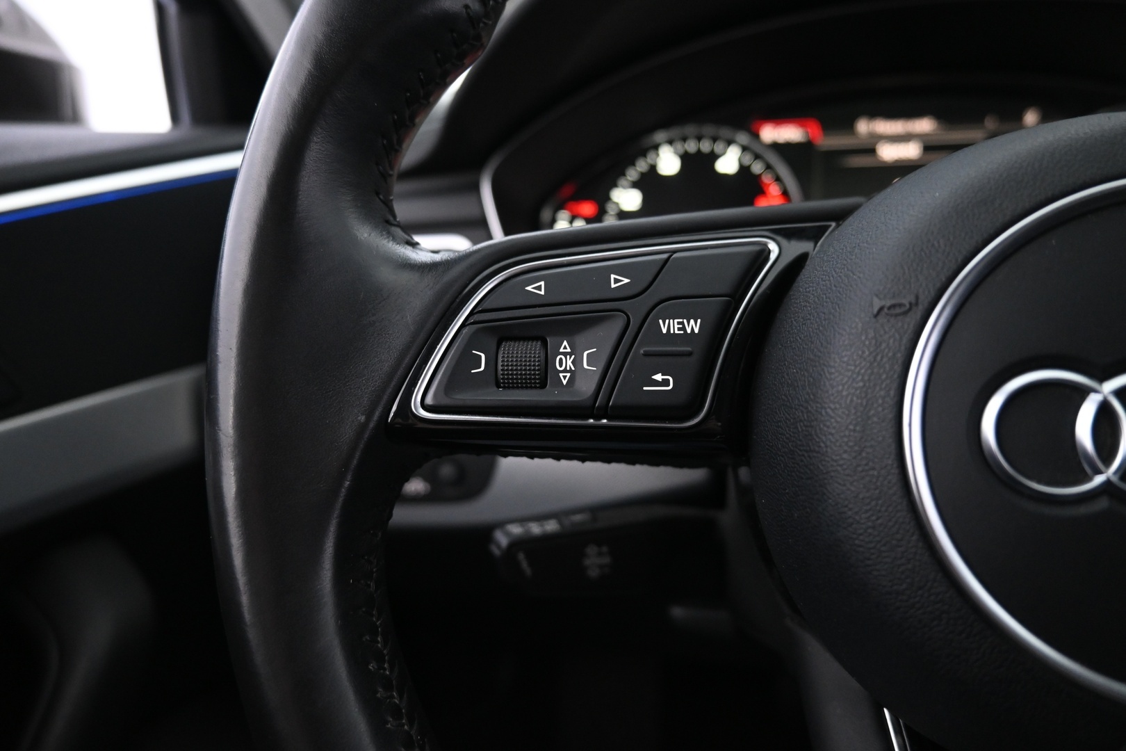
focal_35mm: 24
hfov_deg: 73.7
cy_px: 376
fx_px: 751
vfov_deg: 53.1
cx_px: 563
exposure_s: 1/25
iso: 2000
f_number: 3.5
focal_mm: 16
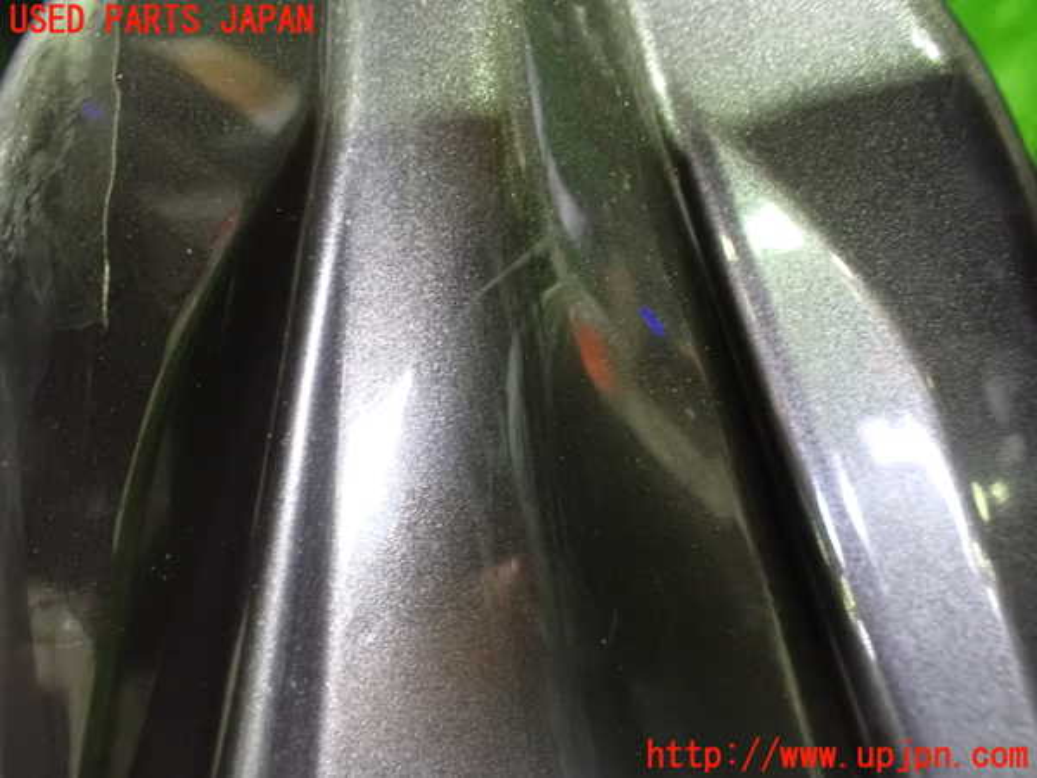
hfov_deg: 60.0
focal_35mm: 30
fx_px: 899
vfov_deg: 46.8
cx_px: 518
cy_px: 389
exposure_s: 1/25
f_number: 2.3
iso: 1600
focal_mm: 5.4
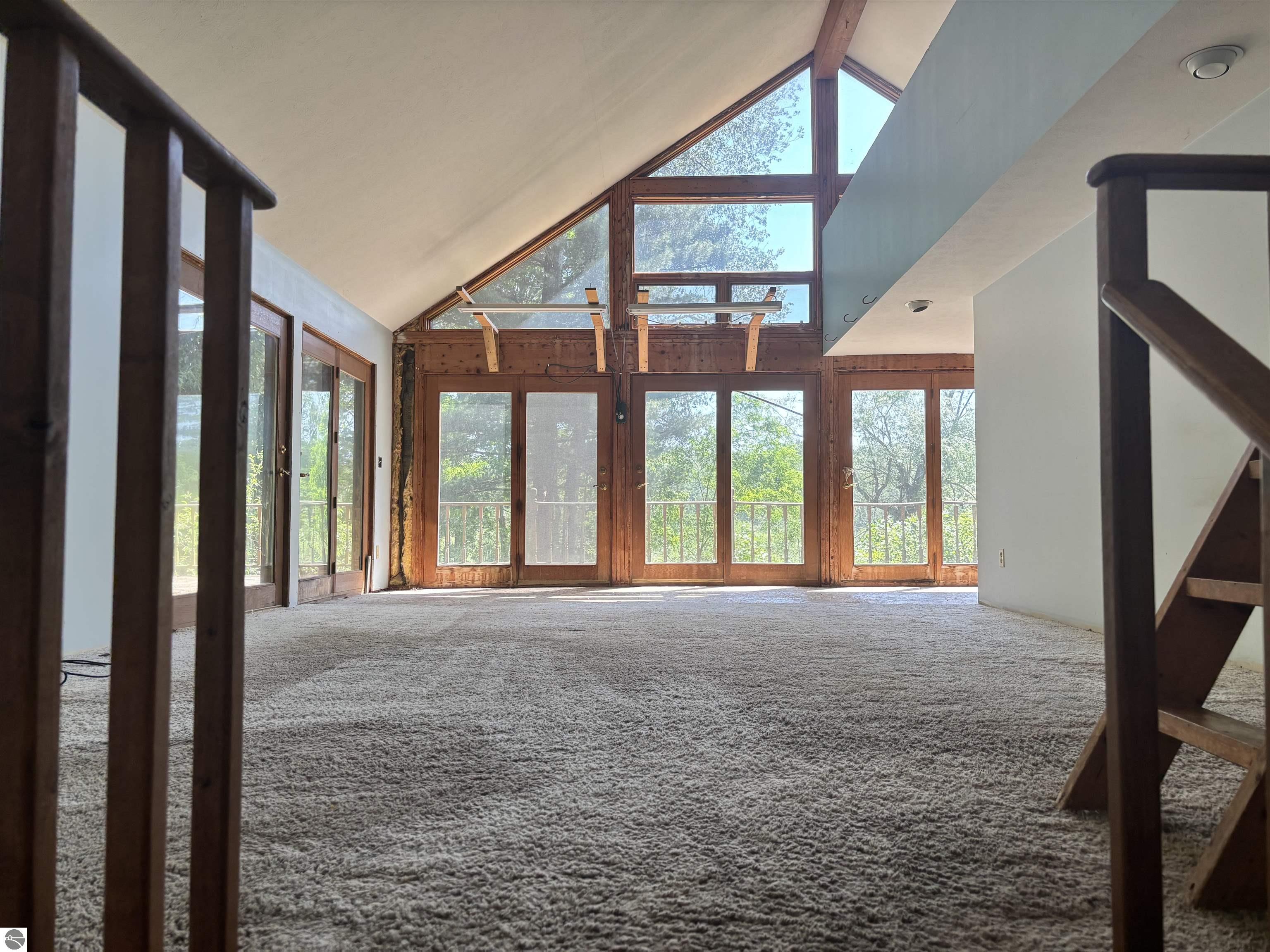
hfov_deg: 67.3
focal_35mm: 26
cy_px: 476
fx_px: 954
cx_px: 635
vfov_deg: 53.1
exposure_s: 1/148
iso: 40
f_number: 1.6
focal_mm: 5.96
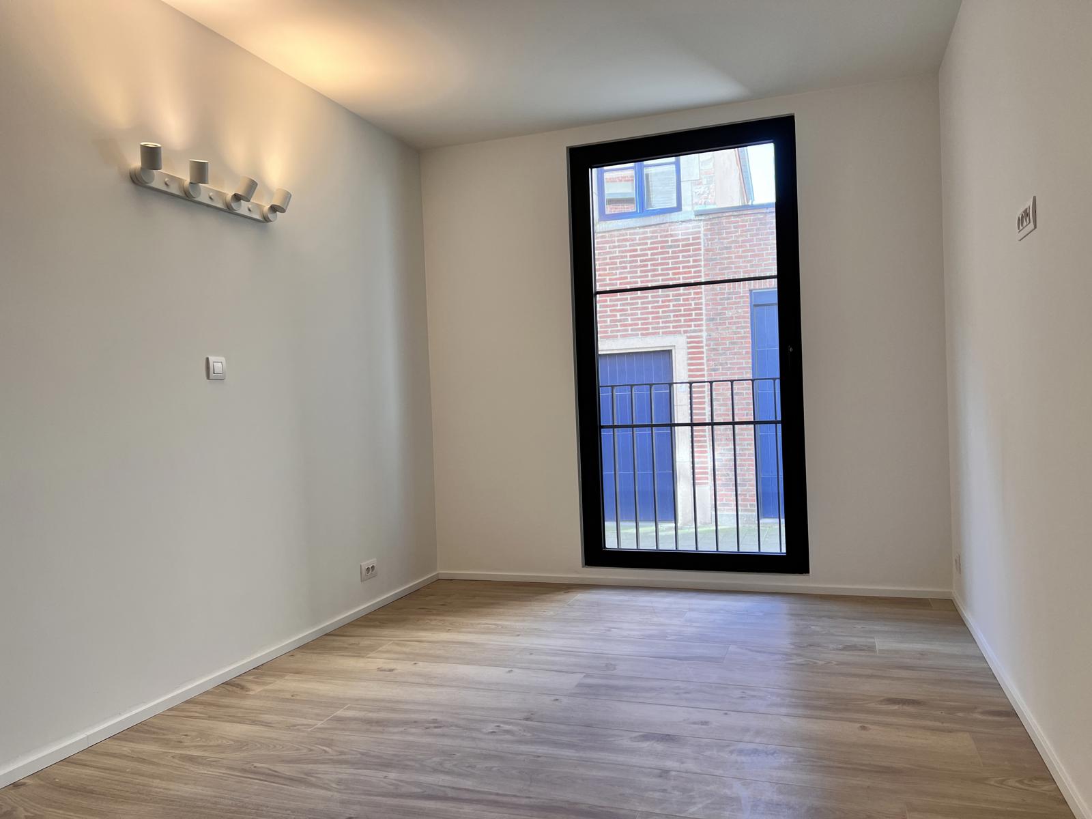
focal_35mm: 26
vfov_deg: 53.1
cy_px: 410
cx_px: 546
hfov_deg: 67.3
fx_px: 820
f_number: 1.5
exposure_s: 1/100
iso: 50
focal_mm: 5.7
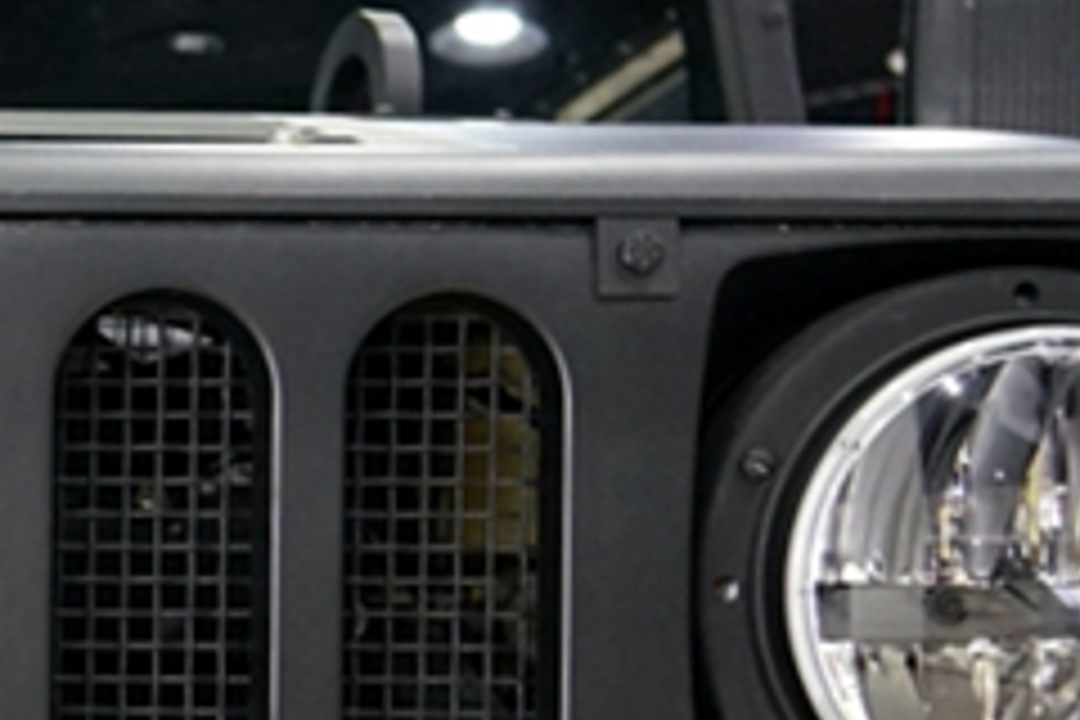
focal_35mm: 95
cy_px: 736
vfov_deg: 14.2
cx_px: -472
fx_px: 2850
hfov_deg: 19.2
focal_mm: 24
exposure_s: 1/60
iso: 1600
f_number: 4
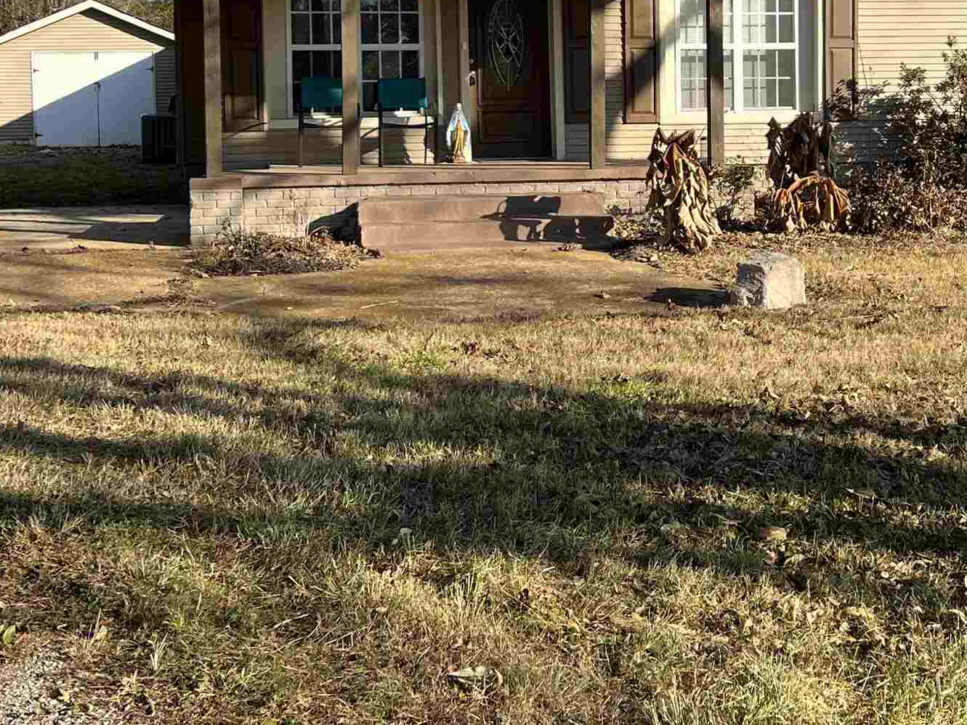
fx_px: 1676
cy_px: 121
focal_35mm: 60
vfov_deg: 23.9
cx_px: 599
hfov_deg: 32.1
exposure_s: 1/1431
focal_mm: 5.7
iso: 50
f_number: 1.5
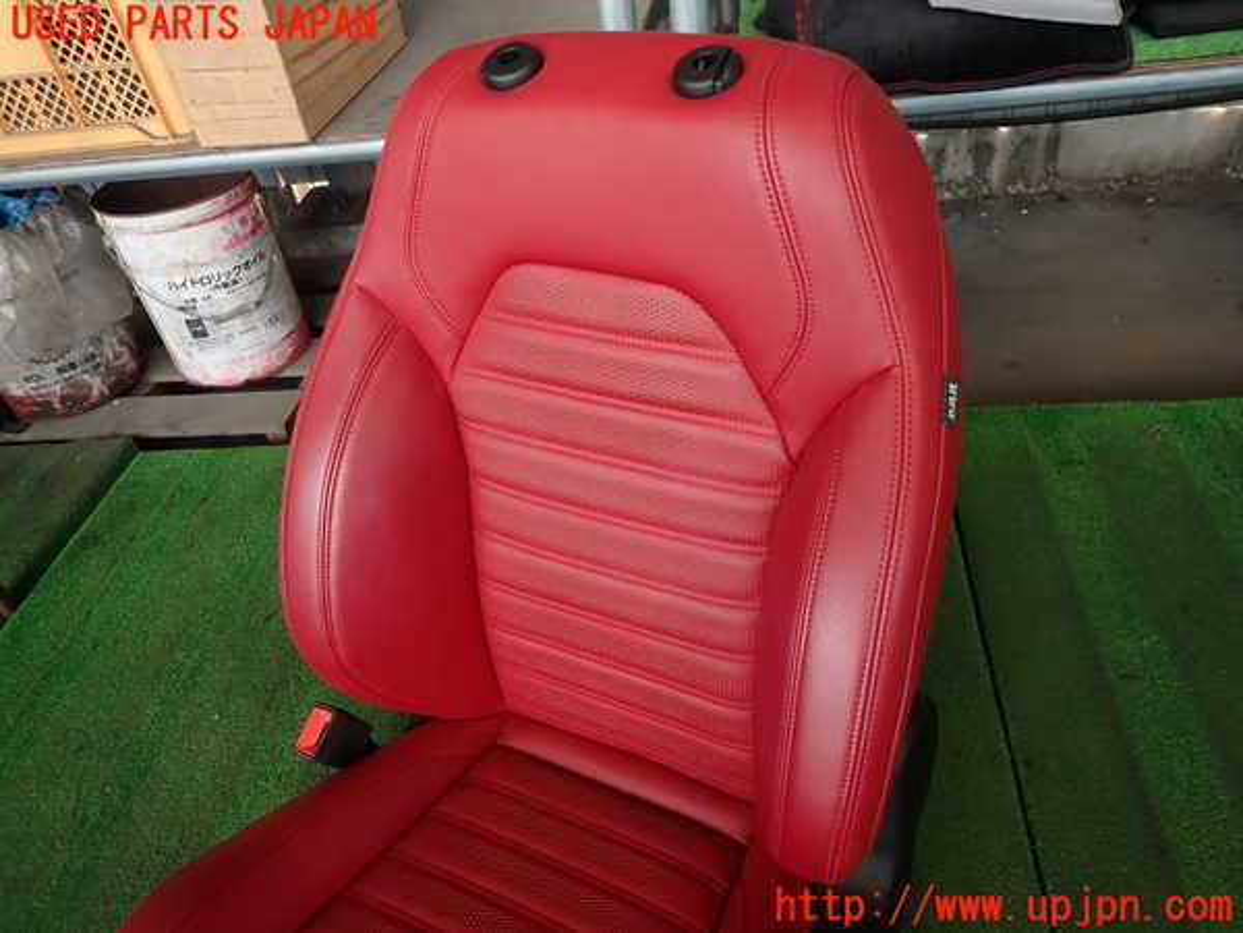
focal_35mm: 25
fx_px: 898
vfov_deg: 54.9
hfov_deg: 69.4
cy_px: 466
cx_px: 622
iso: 100
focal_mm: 4.5
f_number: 2
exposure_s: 1/60
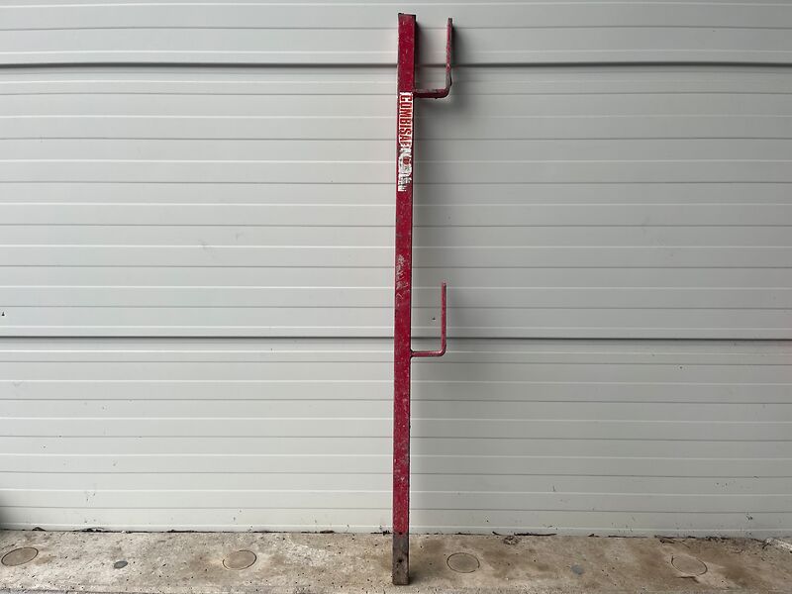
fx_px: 595
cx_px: 396
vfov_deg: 53.1
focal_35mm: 26
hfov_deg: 67.3
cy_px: 297
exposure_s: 1/122
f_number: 1.6
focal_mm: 5.1
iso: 32
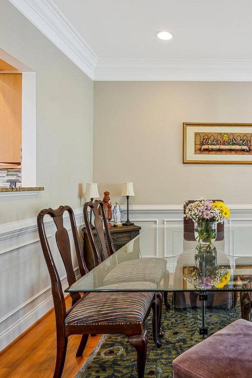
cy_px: 187
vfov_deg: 68.8
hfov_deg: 46.2
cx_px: 206
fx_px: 276
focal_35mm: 26
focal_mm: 17.2
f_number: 8
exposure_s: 1/3
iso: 400
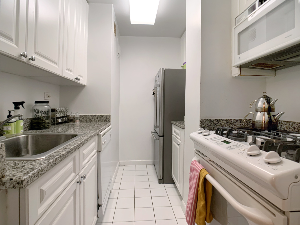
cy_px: 112
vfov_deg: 53.1
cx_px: 150
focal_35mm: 26
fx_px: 225
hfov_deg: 67.3
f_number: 1.8
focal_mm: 4.25
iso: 125
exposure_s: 1/60
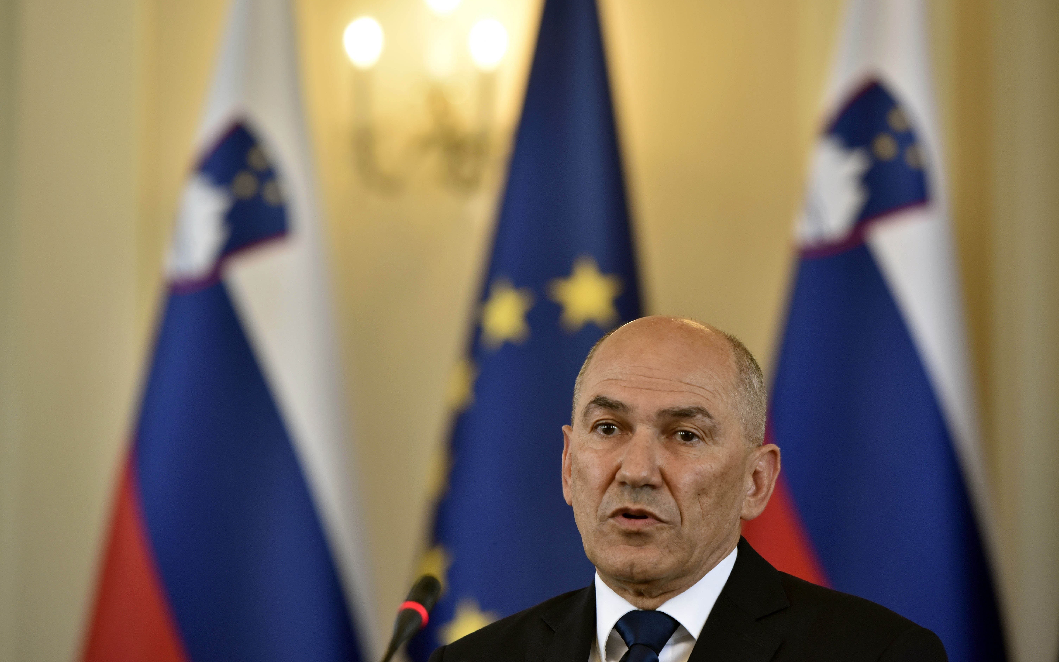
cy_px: 318
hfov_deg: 10.3
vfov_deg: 6.4
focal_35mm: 204
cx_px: 530
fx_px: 5887
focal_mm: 200
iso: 1250
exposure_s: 1/400
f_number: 4
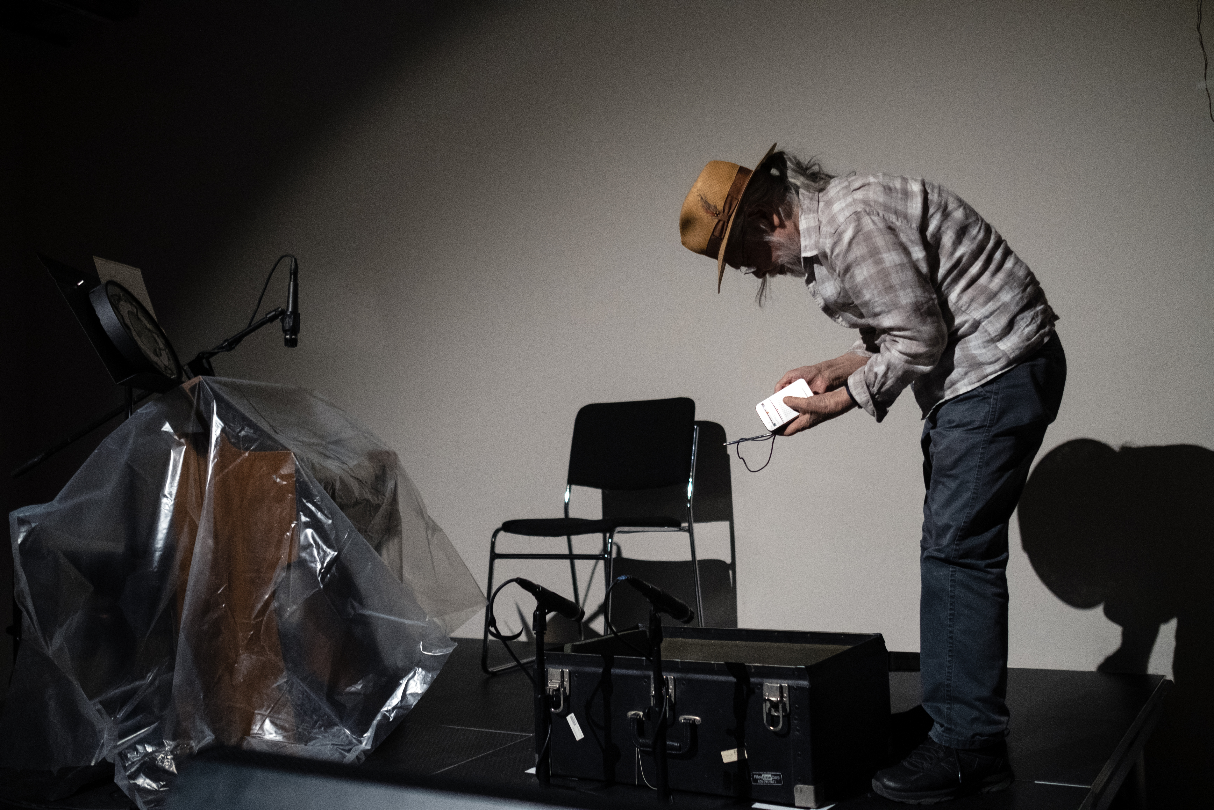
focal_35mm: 35
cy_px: 405
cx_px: 607
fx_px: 1180
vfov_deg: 37.9
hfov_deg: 54.4
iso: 3200
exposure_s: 1/160
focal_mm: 23
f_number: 2
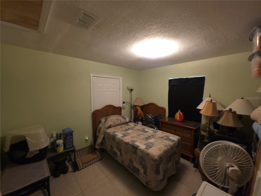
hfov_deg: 106.2
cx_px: 130
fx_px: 98
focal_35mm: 13
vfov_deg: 89.9
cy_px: 98
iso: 160
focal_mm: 2.2
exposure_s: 1/30
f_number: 1.9
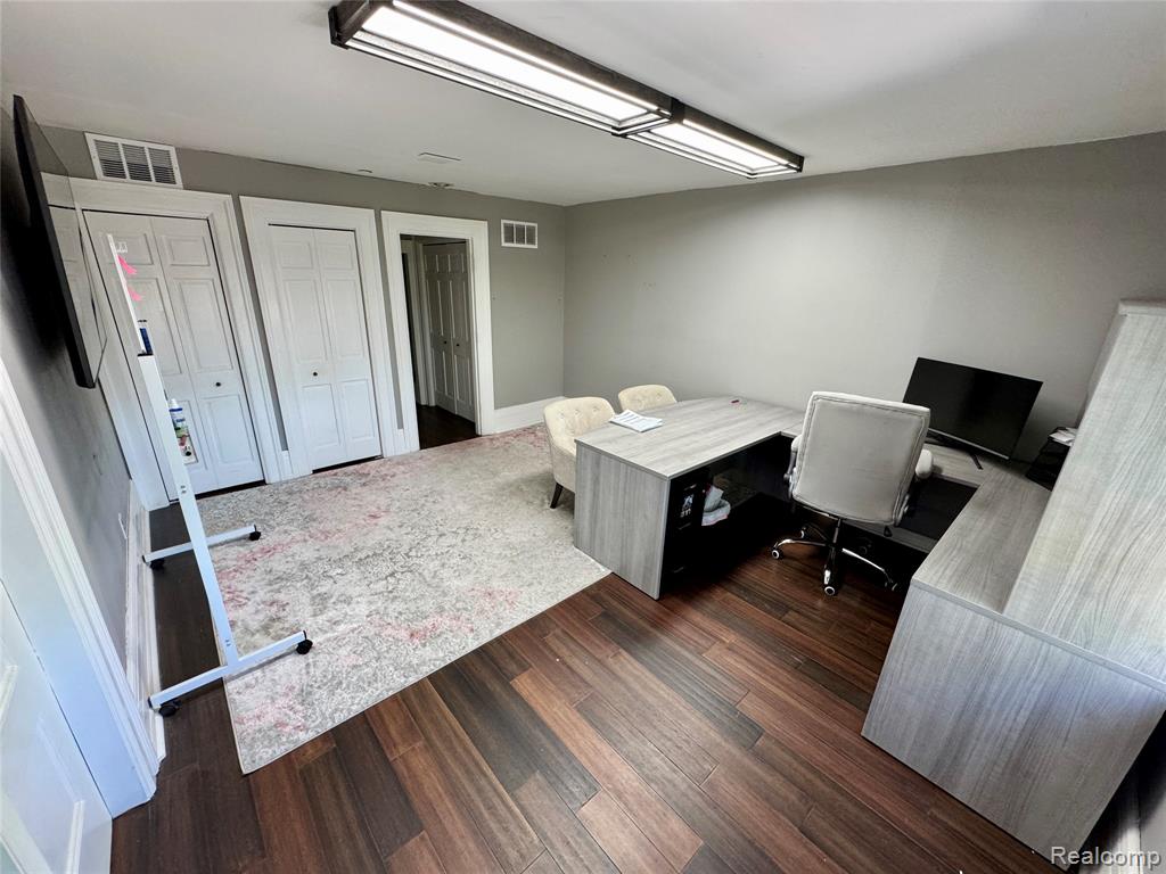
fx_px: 472
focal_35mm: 14
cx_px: 583
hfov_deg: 102.1
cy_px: 437
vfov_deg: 85.7
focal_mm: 2.22
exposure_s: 1/99
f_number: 2.2
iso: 250
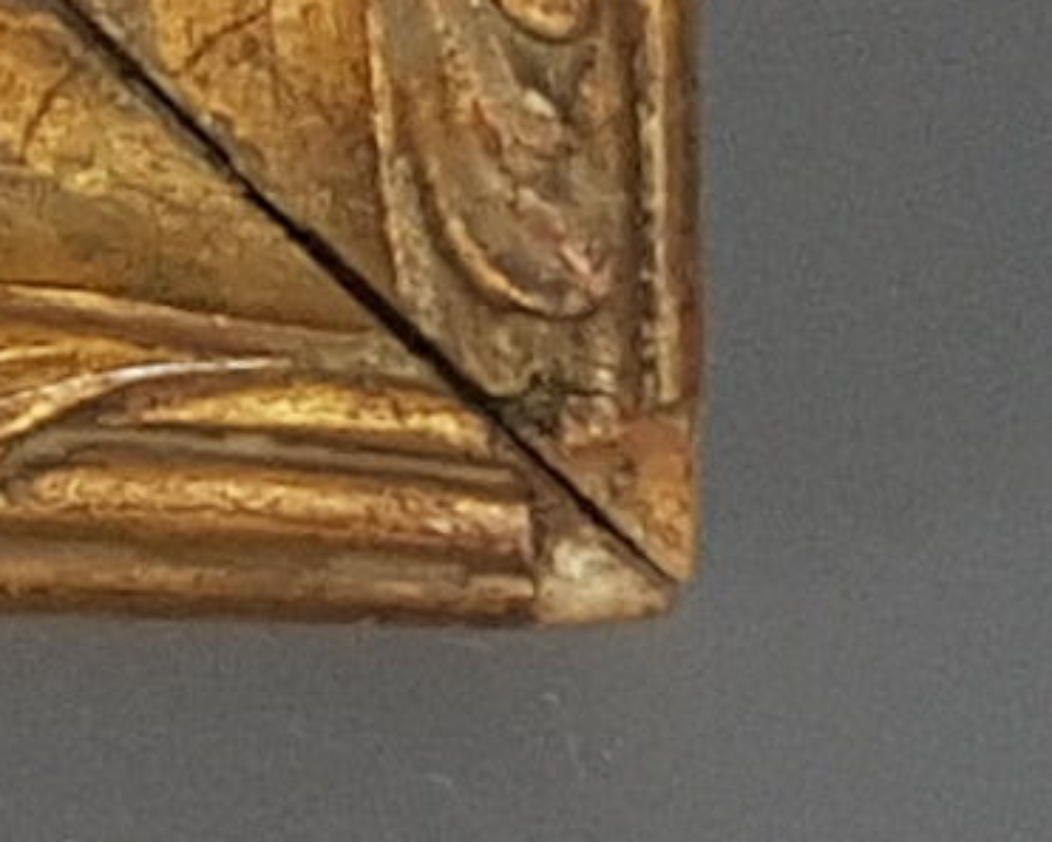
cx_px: -2711
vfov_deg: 6.8
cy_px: -2030
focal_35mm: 197
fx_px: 6135
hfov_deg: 7.7
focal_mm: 4.2
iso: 80
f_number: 1.7
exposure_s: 1/50
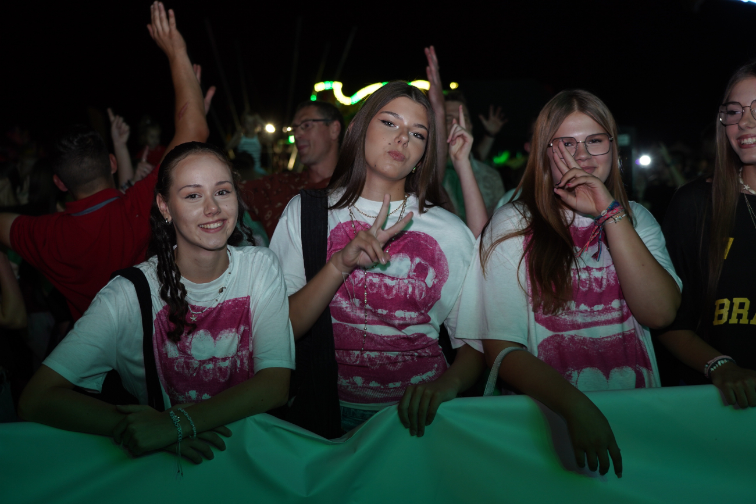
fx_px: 1008
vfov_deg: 28.1
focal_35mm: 48
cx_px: 378
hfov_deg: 41.1
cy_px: 252
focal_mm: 48
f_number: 4
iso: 640
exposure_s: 1/100
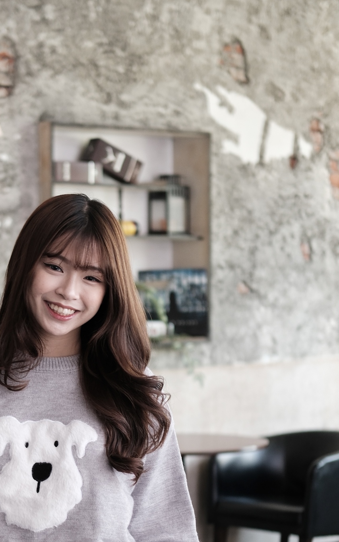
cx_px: 73
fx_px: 1404
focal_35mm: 95
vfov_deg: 21.5
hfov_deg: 13.7
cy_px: 470
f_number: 2
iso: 400
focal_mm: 35
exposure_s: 1/42
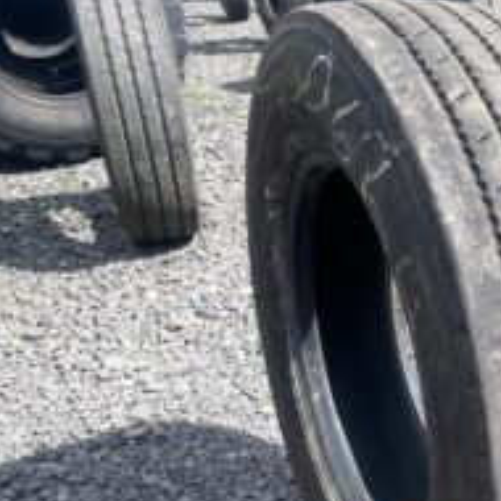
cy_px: 334
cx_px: 562
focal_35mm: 52
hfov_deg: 29.3
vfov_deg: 32.5
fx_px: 851
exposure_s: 1/1429
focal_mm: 4.25
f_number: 1.8
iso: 32
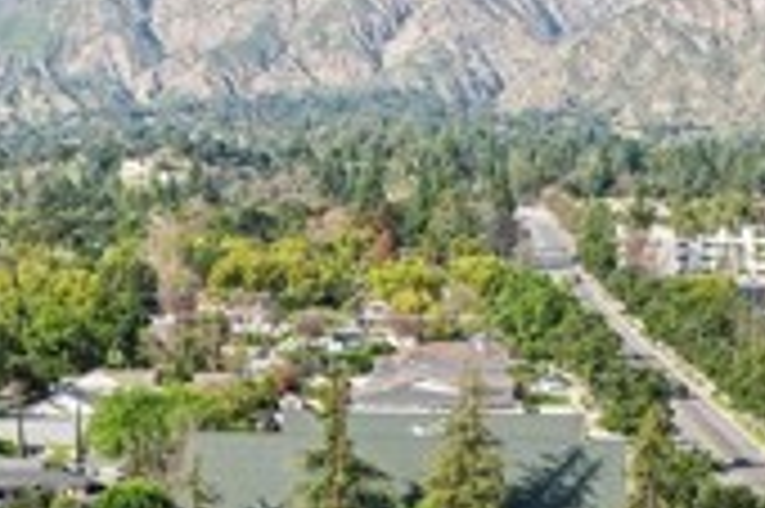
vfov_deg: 15.4
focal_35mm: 83
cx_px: 234
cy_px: 706
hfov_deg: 24.3
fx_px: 1762
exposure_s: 1/1600
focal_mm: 8.4
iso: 140
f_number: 2.8
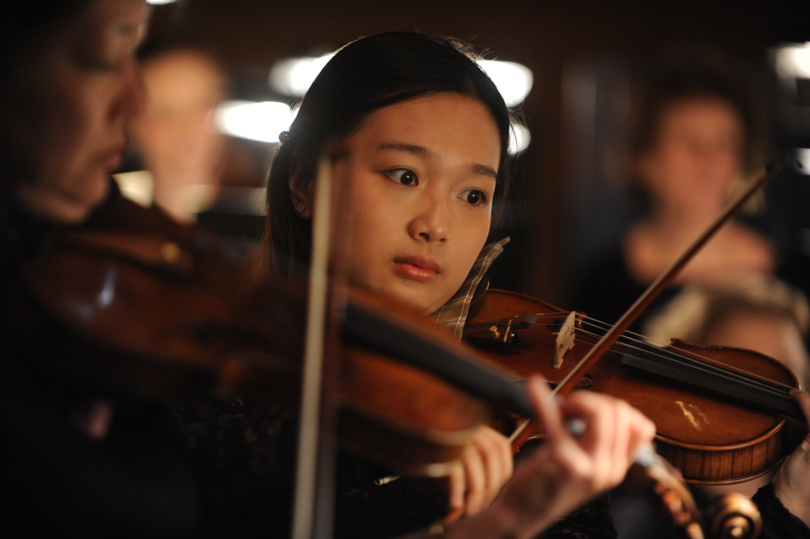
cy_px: 270
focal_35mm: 200
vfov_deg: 6.9
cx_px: 405
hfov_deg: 10.3
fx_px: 4497
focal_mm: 200
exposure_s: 1/30
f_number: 2.8
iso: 2500
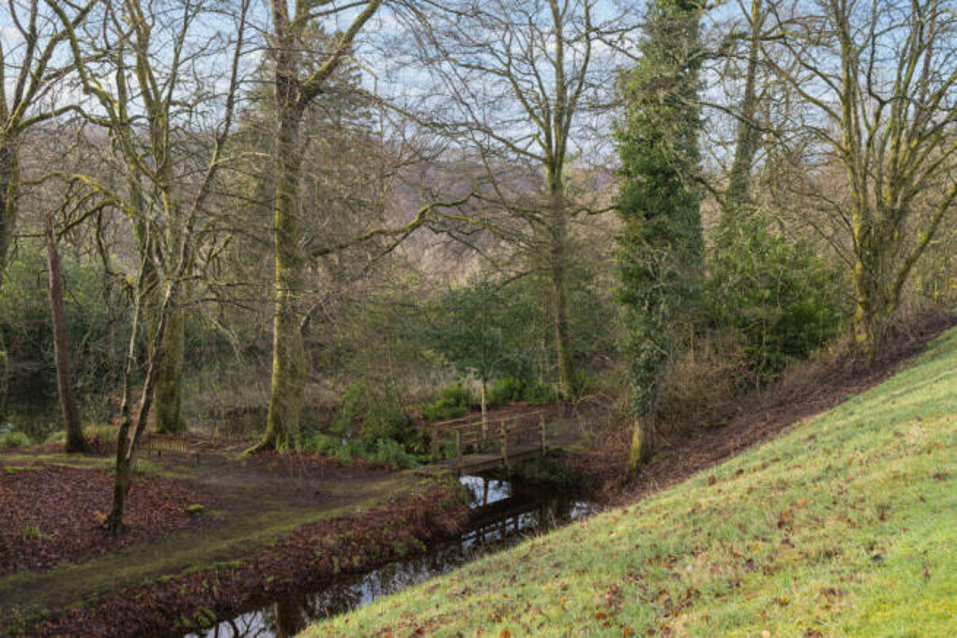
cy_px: 319
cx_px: 478
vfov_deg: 37.9
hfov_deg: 54.4
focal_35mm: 35
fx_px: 931
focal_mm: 35
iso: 1000
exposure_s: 1/100
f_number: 8
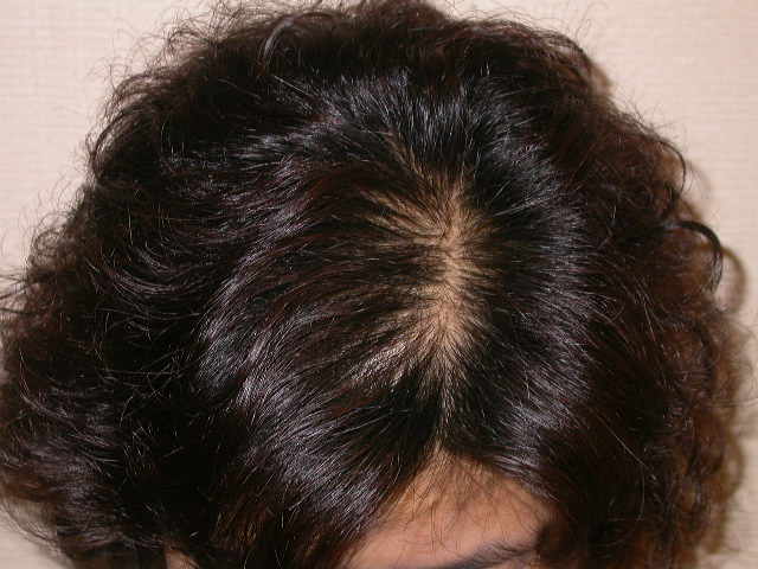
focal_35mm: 92
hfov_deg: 21.3
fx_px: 2015
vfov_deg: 16.1
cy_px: 284
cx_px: 379
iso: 100
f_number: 3.8
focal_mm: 19.1
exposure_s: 1/60.3
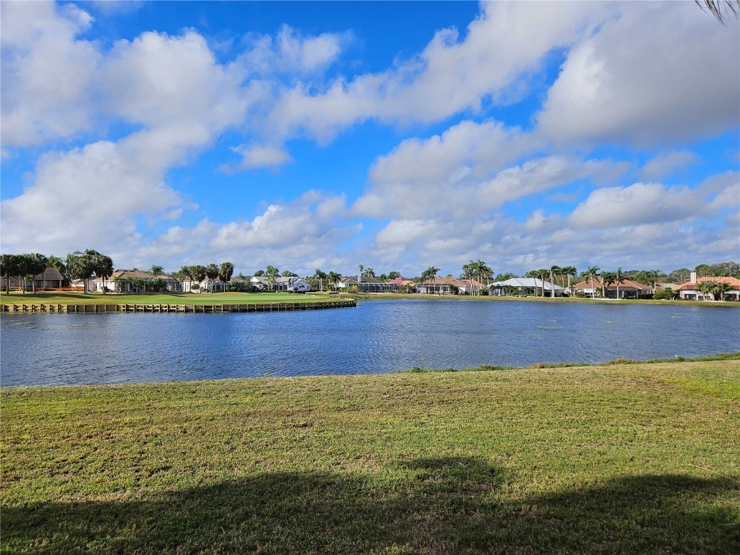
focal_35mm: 23
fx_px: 492
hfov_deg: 73.9
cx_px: 370
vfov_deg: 58.9
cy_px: 278
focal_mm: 5.4
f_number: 1.8
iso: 25
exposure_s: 1/2929
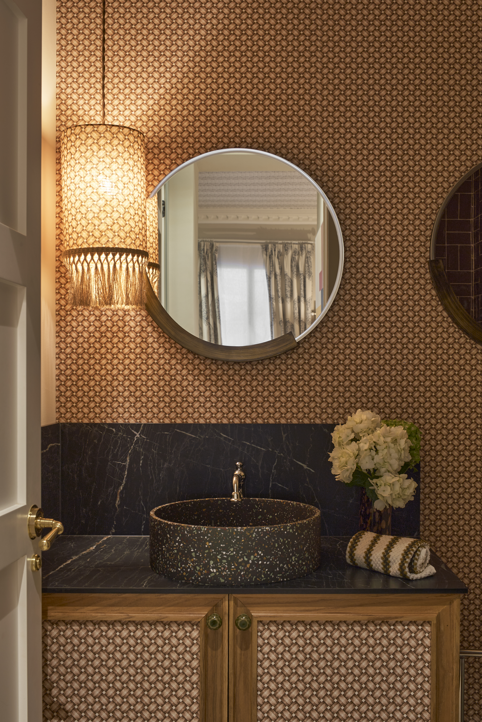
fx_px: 763
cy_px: 361
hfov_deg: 35.1
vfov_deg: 50.7
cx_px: 241
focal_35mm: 38
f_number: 10
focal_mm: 38
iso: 100
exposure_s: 1
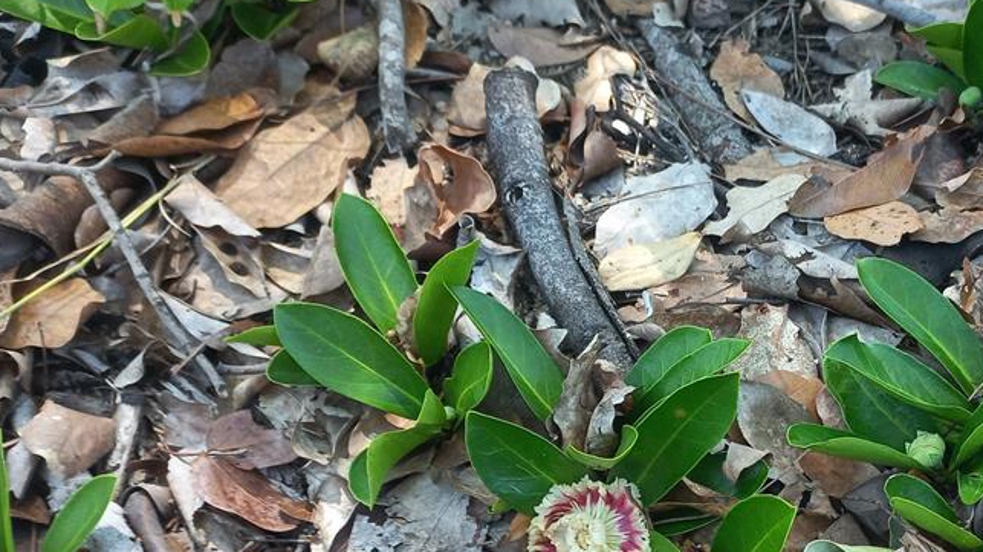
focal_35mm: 49
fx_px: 1277
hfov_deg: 40.9
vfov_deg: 24.2
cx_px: 734
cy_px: 397
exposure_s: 1/50
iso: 50
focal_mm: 4.6
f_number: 1.8
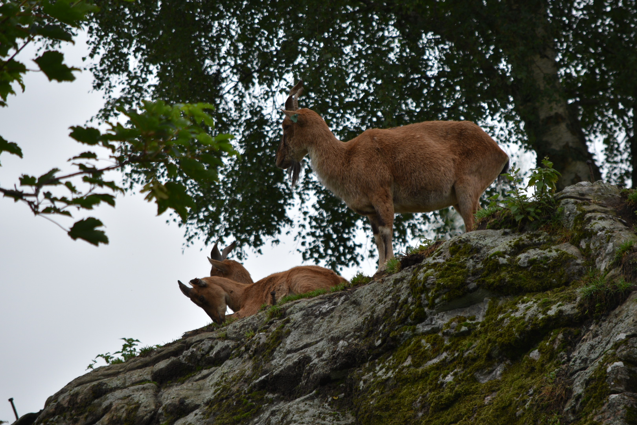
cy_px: 212
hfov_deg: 5.3
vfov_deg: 3.5
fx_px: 6900
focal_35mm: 390
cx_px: 318
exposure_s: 1/800
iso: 200
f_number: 7.1
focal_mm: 260
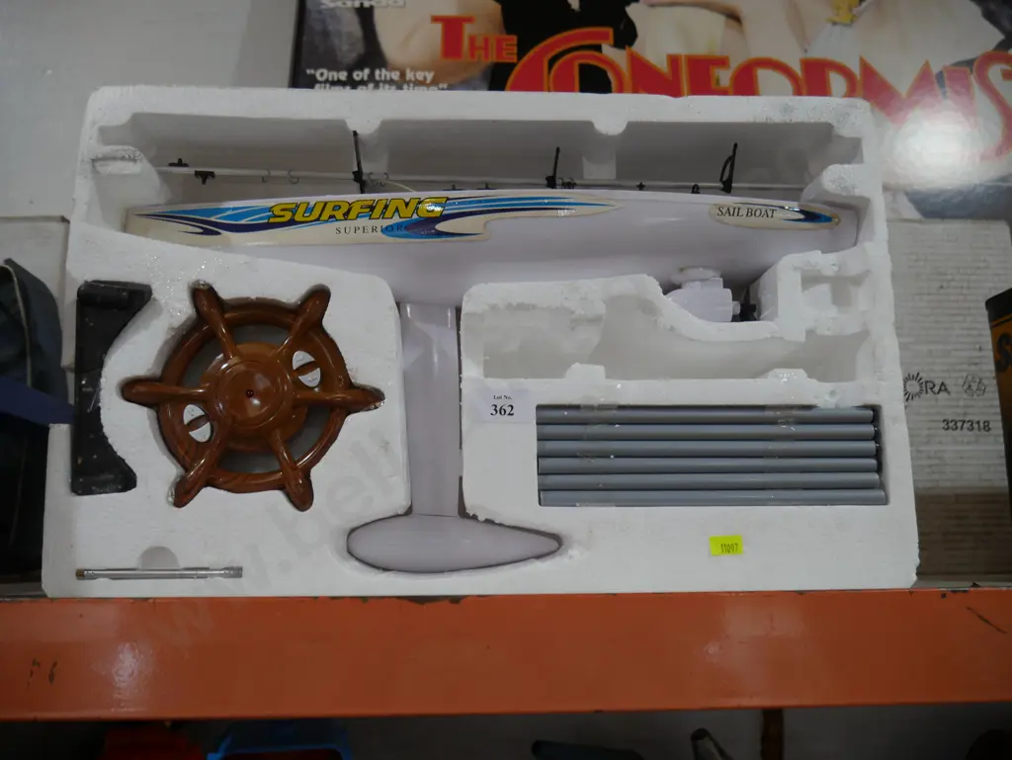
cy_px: 380
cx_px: 506
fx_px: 819
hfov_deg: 63.4
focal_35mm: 28
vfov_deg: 49.8
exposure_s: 1/60
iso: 320
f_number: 3.5
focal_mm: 14
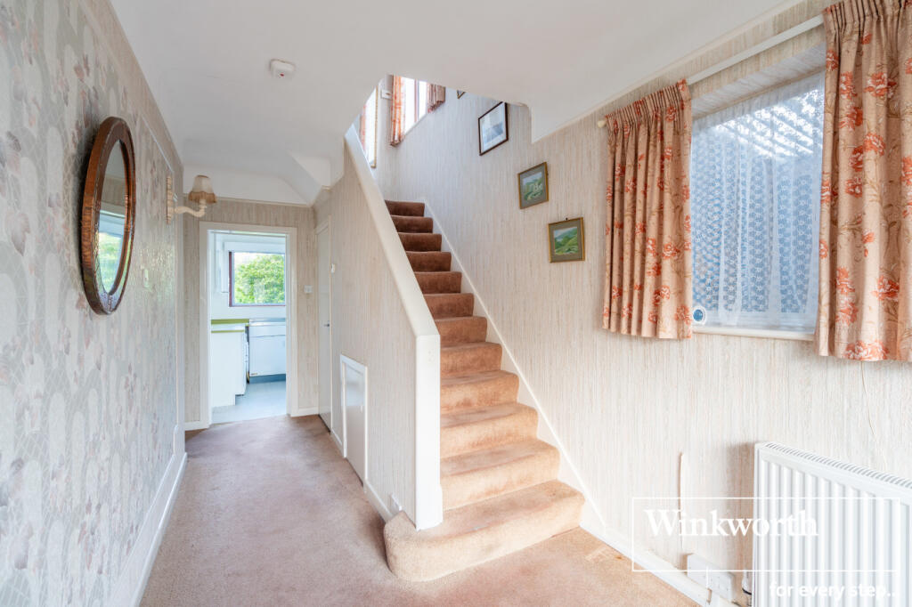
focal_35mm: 16
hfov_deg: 96.8
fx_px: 405
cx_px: 456
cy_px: 304
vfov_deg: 73.7
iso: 100
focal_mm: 16
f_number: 8
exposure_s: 1/2
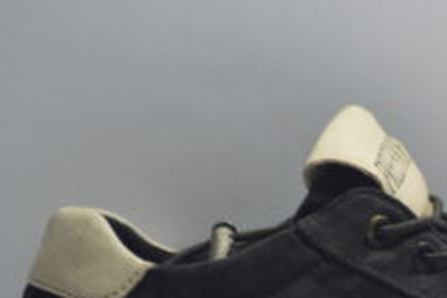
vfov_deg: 2.5
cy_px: 271
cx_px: 449
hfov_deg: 3.8
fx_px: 6696
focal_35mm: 539
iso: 450
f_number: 4.2
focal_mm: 135
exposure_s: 1/125
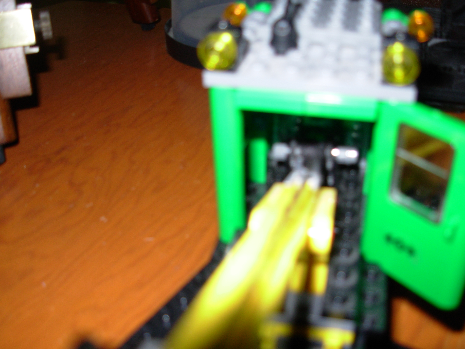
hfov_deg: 49.0
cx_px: 232
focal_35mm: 38
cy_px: 174
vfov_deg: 37.7
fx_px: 510
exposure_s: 1/32
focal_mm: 6.3
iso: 50
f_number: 2.9
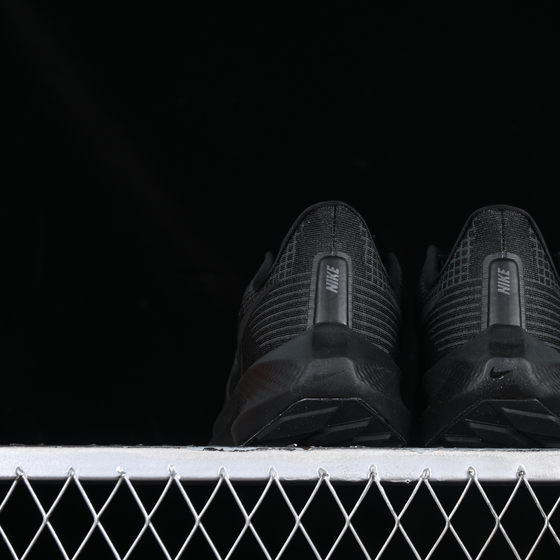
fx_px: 1757
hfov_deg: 18.0
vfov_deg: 18.1
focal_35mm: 96
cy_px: 280
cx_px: 414
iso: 160
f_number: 6.3
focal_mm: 50
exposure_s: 1/60
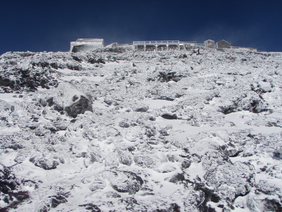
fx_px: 310
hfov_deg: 49.0
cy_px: 106
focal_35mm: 38
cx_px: 141
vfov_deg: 37.7
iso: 80
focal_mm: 6.7
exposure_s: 1/800
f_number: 6.3
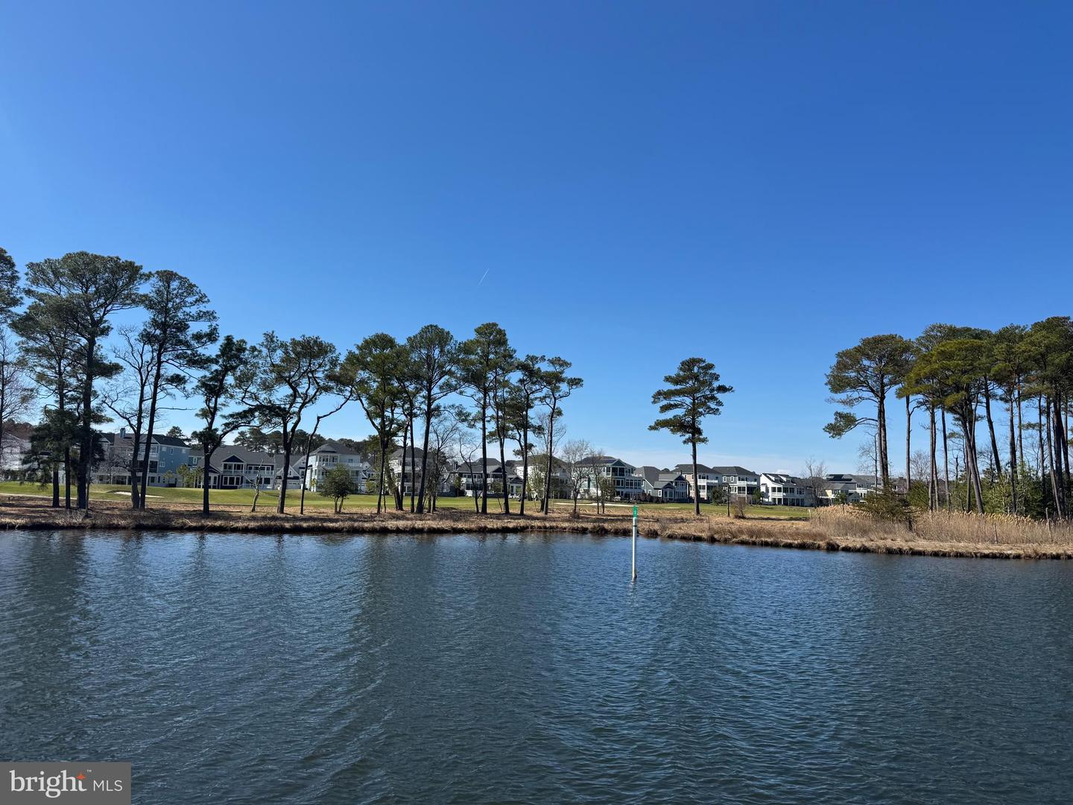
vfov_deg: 56.8
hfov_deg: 71.6
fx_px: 744
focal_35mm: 24
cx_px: 536
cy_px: 402
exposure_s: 1/4950
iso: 80
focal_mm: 6.76
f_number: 1.78
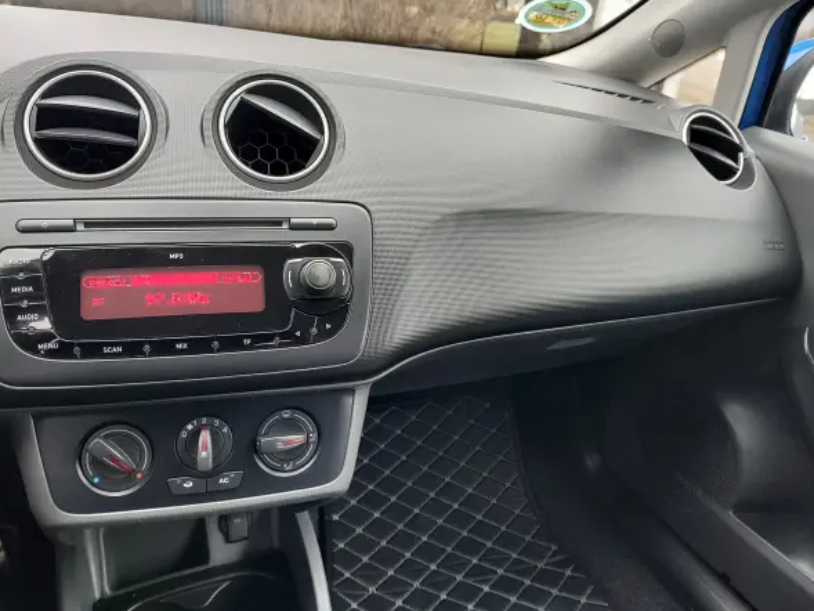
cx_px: 387
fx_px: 588
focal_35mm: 25
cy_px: 286
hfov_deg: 69.3
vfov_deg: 54.9
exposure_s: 1/50
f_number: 1.8
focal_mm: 5.56
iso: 139
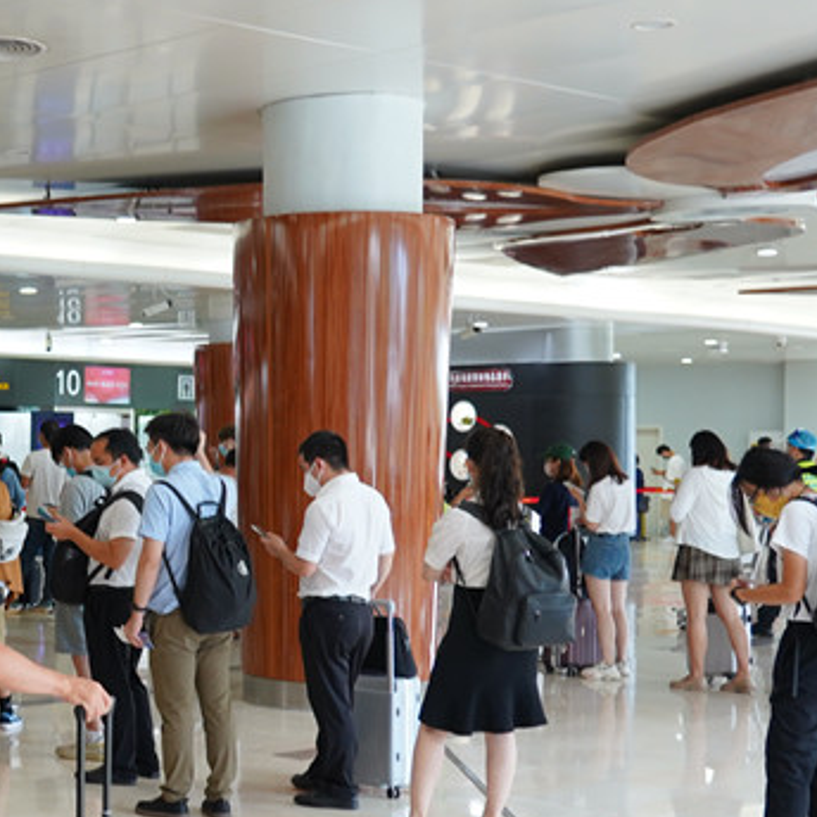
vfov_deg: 25.3
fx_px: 1816
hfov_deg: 23.7
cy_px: 457
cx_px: -97
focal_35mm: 68
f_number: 4
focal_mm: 29
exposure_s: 1/60
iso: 1000
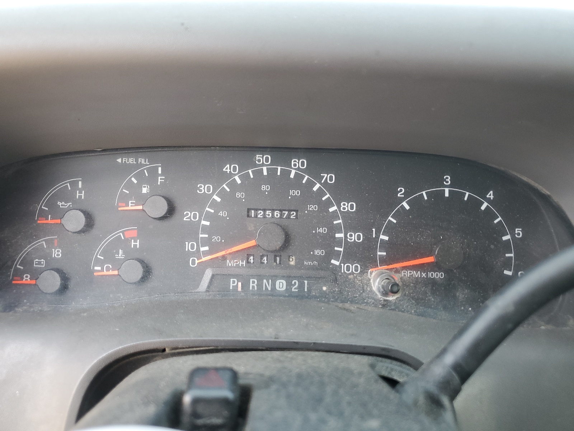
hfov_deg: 67.3
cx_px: 287
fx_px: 431
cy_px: 216
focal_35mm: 26
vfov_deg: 53.1
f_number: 1.5
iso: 70
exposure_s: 1/120
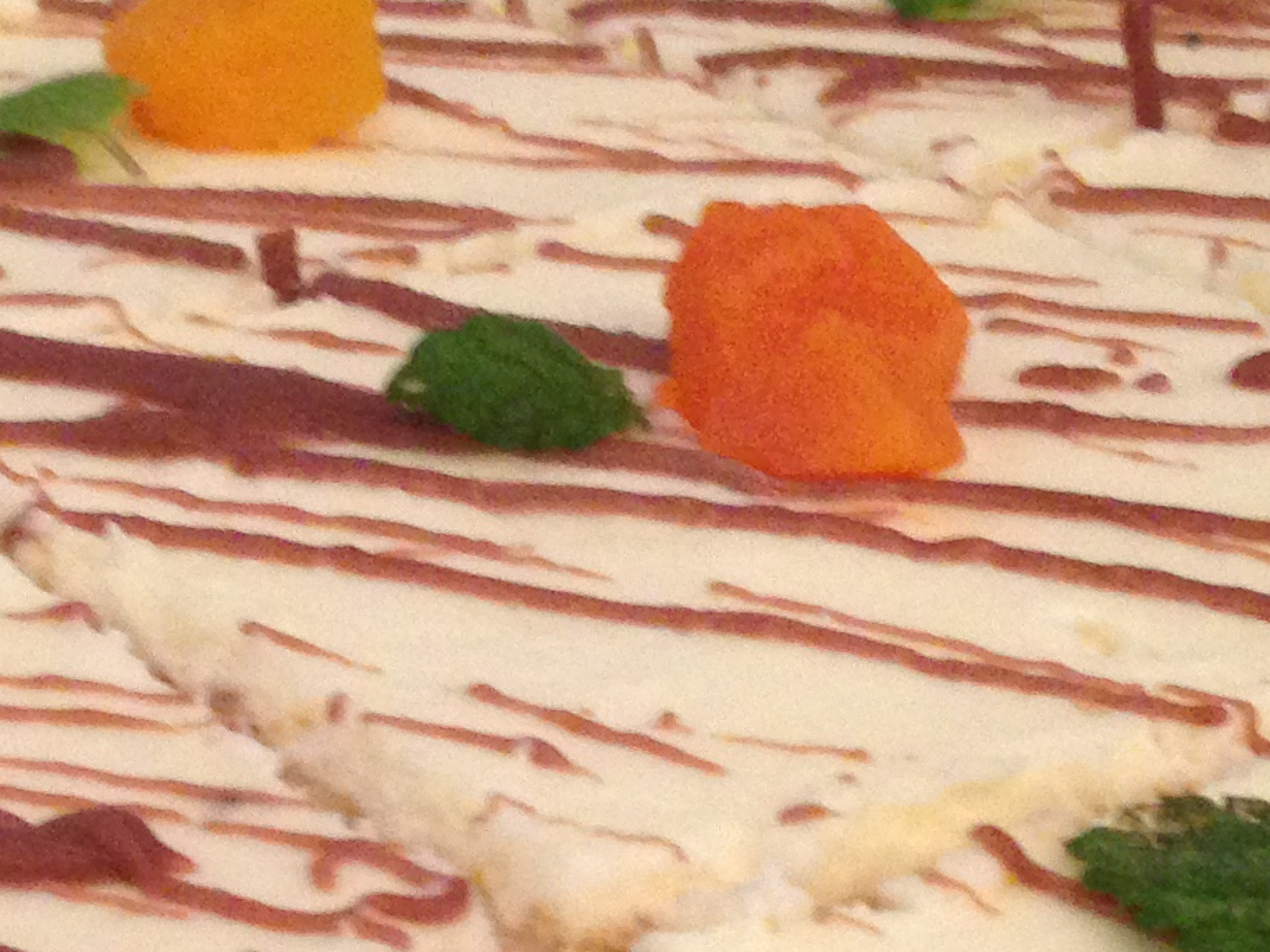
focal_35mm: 118
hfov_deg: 16.5
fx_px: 4330
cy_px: 984
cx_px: 225
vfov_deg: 12.4
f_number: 2.4
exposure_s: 1/20
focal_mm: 4.12
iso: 250
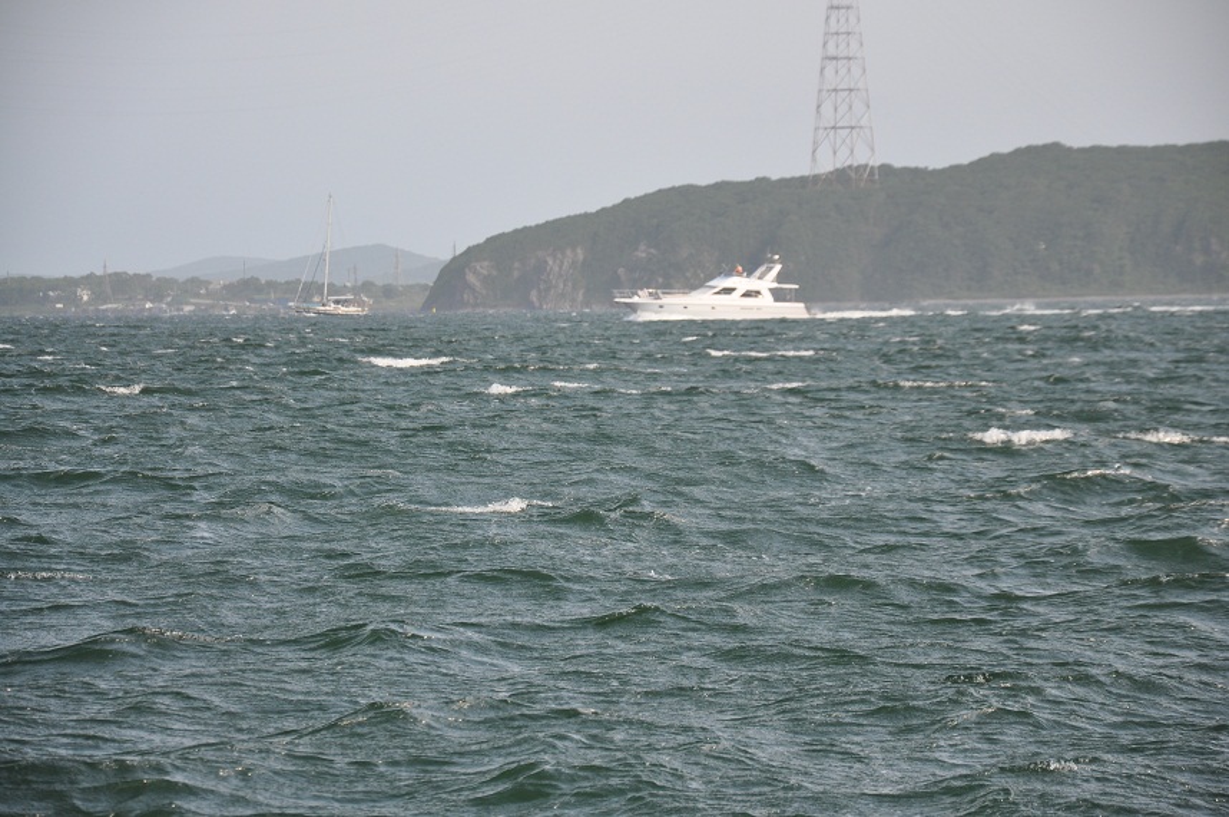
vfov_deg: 8.7
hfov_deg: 13.1
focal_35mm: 158
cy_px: 408
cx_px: 614
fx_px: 5371
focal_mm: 105
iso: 400
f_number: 5.6
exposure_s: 1/400
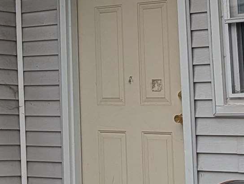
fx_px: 953
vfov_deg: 10.8
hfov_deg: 13.9
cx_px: -85
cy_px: -45
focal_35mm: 135
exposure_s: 1/243
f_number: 1.68
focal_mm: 6.9
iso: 22
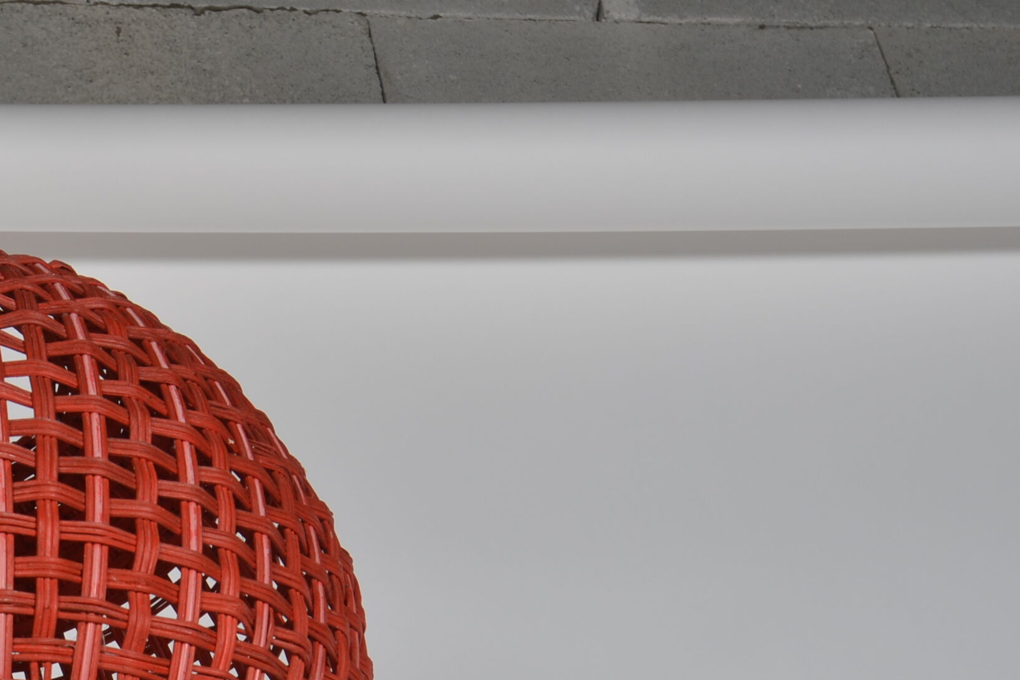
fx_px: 2295
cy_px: 742
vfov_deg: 16.4
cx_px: -19
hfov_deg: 23.9
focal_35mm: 81
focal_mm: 24
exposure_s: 1/125
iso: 100
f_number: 11
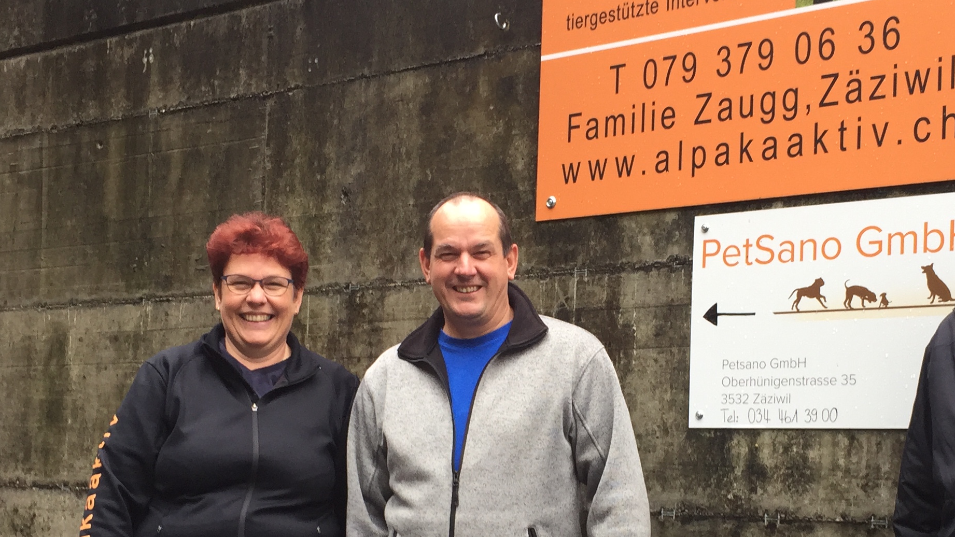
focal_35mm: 56
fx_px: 1418
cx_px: 571
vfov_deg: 21.1
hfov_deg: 37.1
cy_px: 457
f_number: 2.2
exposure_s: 1/100
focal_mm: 4.15
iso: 50
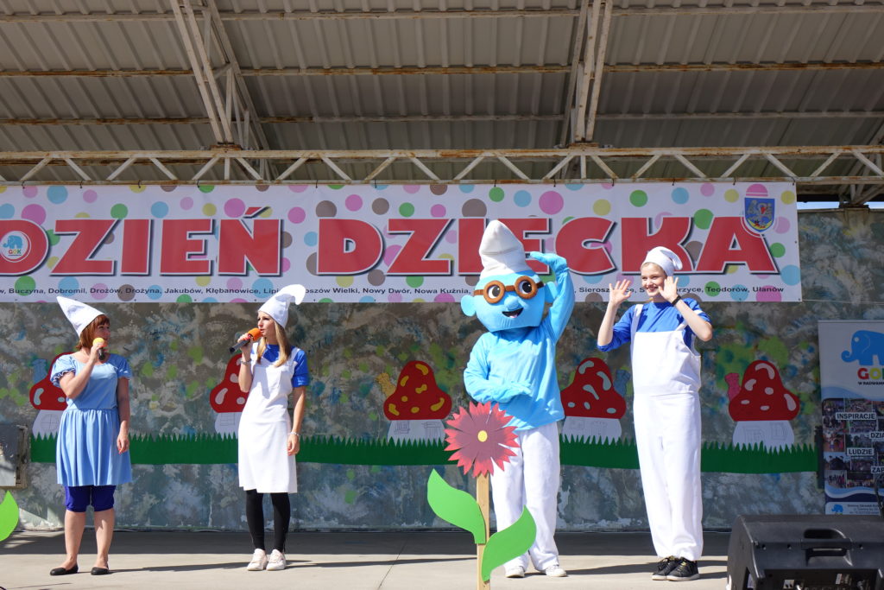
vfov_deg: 28.7
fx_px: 1154
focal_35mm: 47
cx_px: 442
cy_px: 295
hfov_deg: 41.9
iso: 125
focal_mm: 17.11
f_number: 4
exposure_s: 1/800
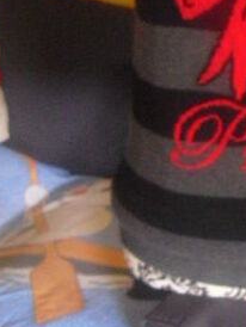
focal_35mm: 84
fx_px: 795
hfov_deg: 17.0
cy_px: 66
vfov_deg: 22.9
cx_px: 277
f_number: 3.1
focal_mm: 6.3
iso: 800
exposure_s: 1/8
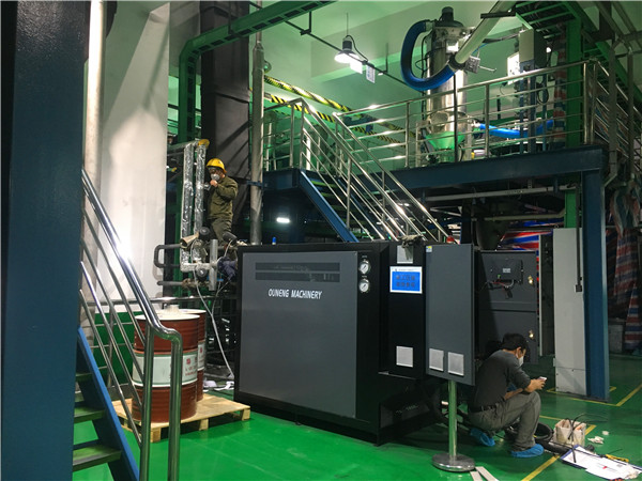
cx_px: 321
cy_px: 240
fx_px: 538
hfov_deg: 61.7
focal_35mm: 29
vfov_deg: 48.2
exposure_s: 1/33
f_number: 2.2
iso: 160
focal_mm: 4.15
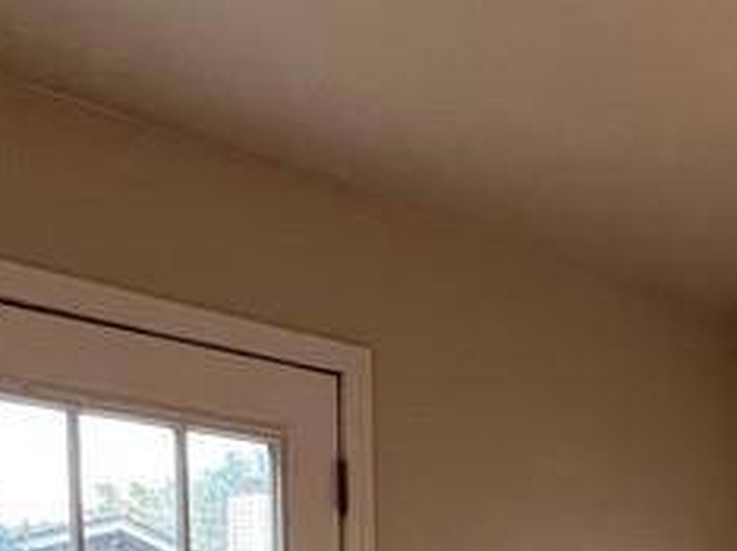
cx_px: 784
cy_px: 803
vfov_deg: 21.8
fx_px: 1212
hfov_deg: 30.7
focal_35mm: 57
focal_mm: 1.57
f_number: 1.8
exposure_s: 1/120
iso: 125
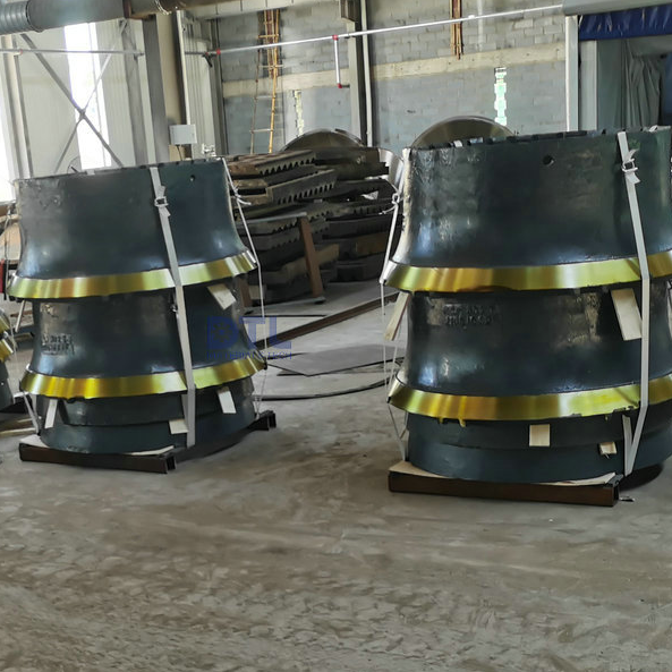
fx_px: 681
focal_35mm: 31
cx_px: 249
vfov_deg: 52.5
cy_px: 338
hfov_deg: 51.9
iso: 100
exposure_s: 1/100
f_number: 1.8
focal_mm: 5.58
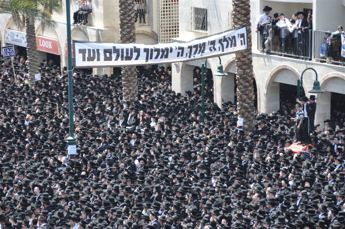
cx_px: 172
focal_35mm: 180
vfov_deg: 7.6
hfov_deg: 11.4
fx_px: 1723
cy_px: 114
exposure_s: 1/200
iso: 200
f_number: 7.1
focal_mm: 120
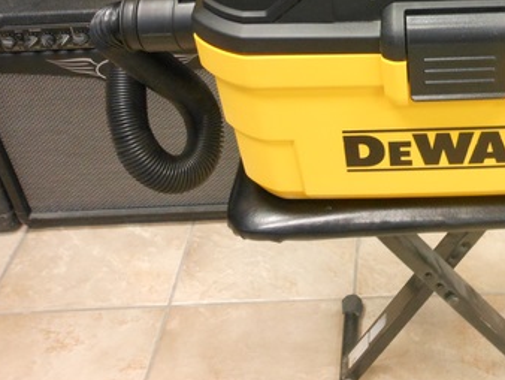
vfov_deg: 26.5
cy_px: 31
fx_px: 774
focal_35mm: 53
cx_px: 438
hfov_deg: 34.5
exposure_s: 1/20
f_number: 3.7
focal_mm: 5
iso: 400
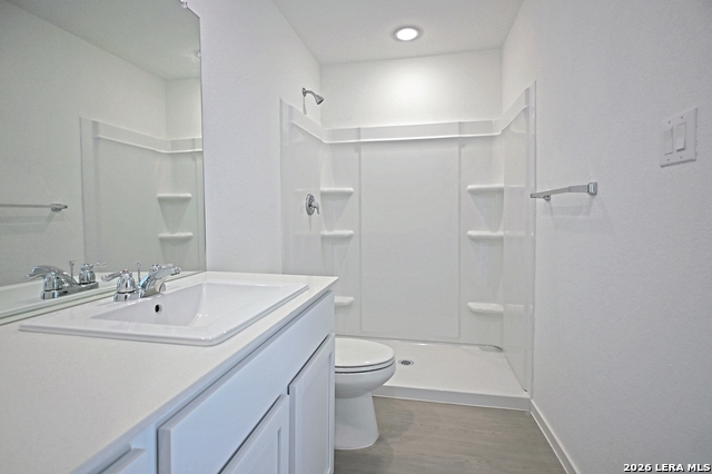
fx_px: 356
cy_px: 237
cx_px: 356
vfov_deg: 67.3
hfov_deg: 90.0
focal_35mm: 18
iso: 64
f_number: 3.5
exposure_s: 1/50
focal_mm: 12
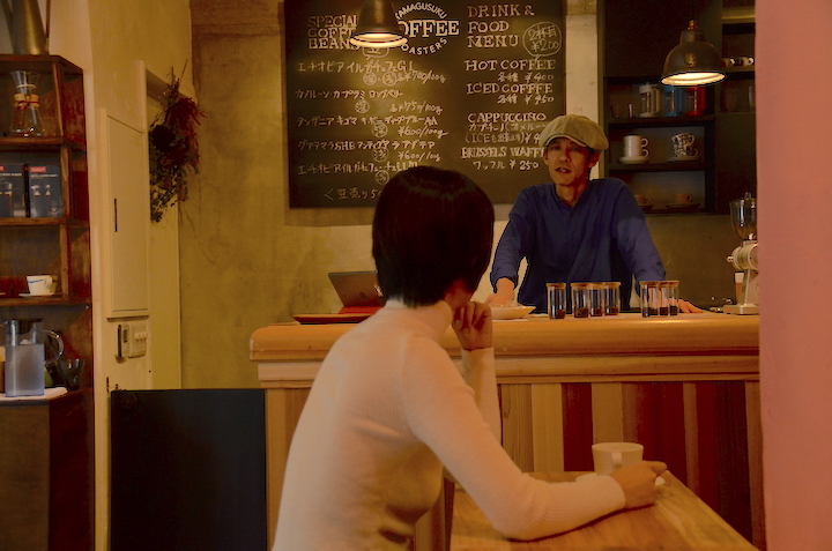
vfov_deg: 28.8
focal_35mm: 46
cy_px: 276
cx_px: 416
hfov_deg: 42.4
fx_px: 1073
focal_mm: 31
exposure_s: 1/125
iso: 800
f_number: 4
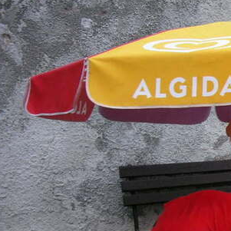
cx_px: 300
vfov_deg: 19.9
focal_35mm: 87
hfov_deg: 18.5
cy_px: 160
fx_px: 657
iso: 80
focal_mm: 6.1
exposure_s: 1/45
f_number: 2.8
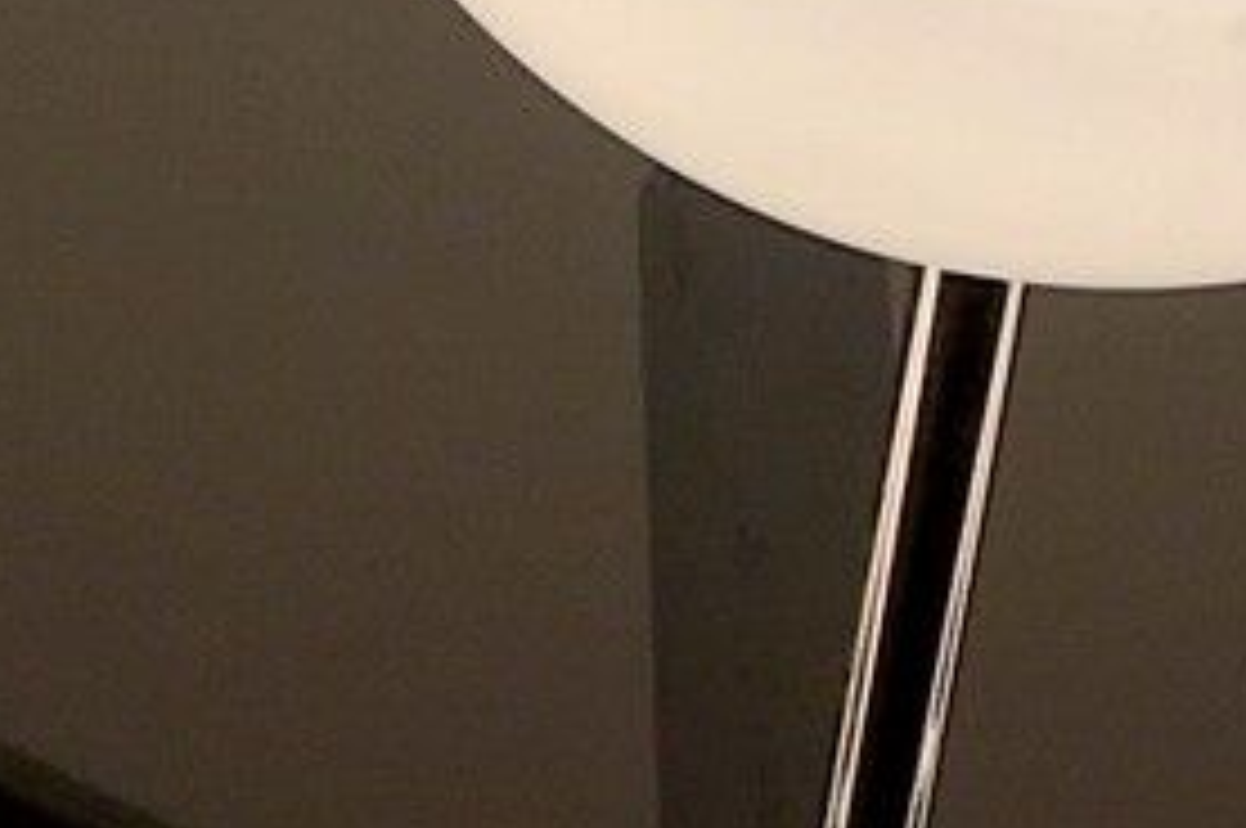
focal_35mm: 218
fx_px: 7536
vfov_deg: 6.3
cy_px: 936
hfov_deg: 9.5
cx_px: 661
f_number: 2.2
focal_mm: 4.15
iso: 25
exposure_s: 1/265
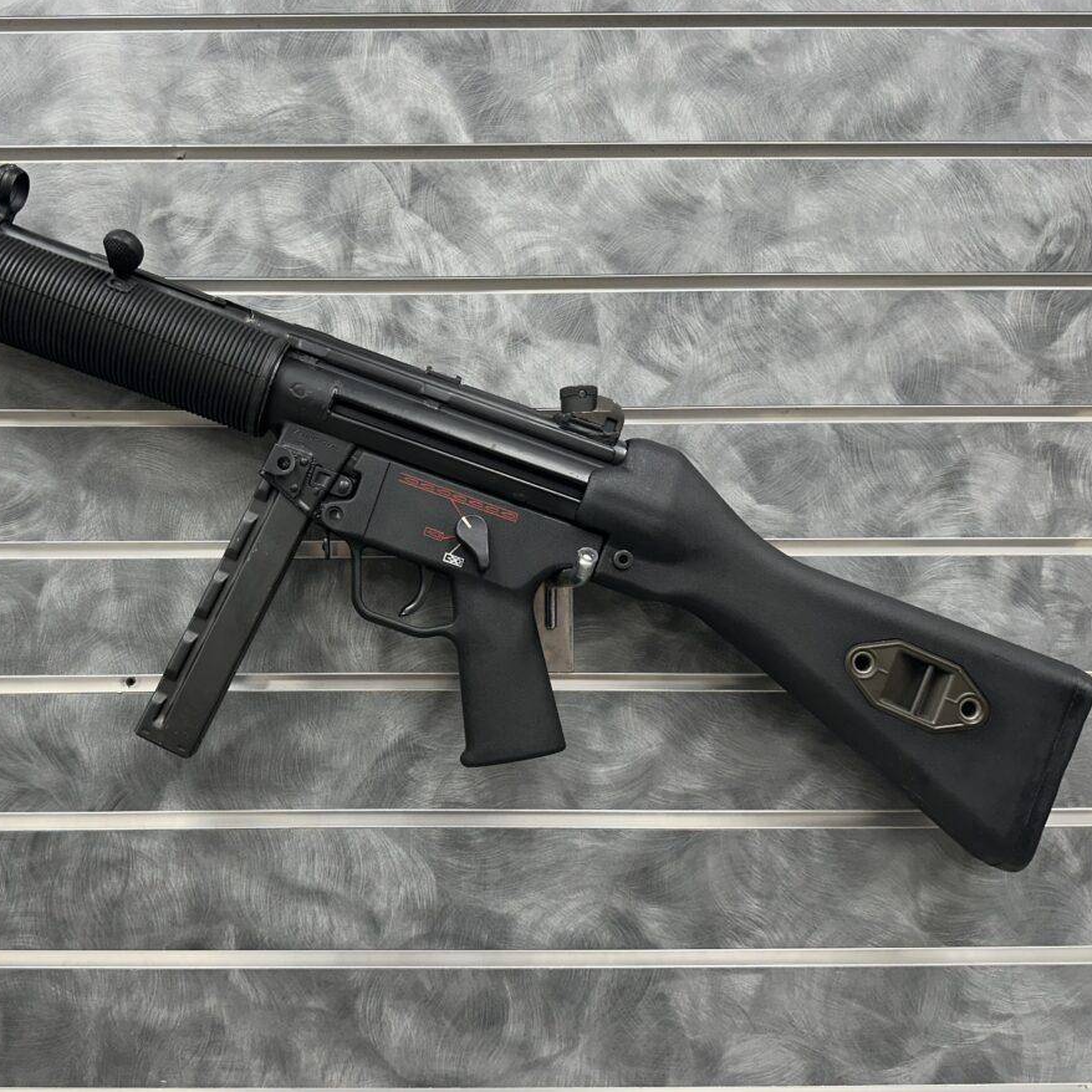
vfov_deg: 55.6
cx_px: 376
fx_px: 1035
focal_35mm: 29
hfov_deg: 54.6
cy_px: 534
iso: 125
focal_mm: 6.86
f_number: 1.78
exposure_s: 1/120
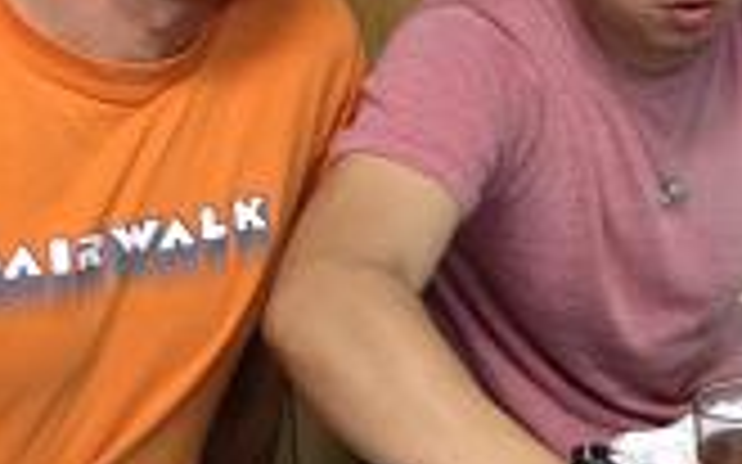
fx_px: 2224
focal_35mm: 110
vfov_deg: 11.9
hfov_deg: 18.1
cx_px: 877
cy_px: 167
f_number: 2.4
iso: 160
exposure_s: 1/20
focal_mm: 4.28
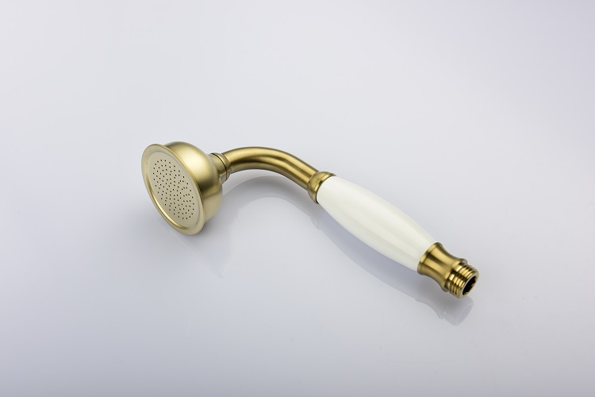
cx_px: 298
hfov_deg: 41.1
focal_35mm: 48
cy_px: 198
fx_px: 793
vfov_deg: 28.1
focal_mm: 48
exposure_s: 1/200
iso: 64
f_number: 10
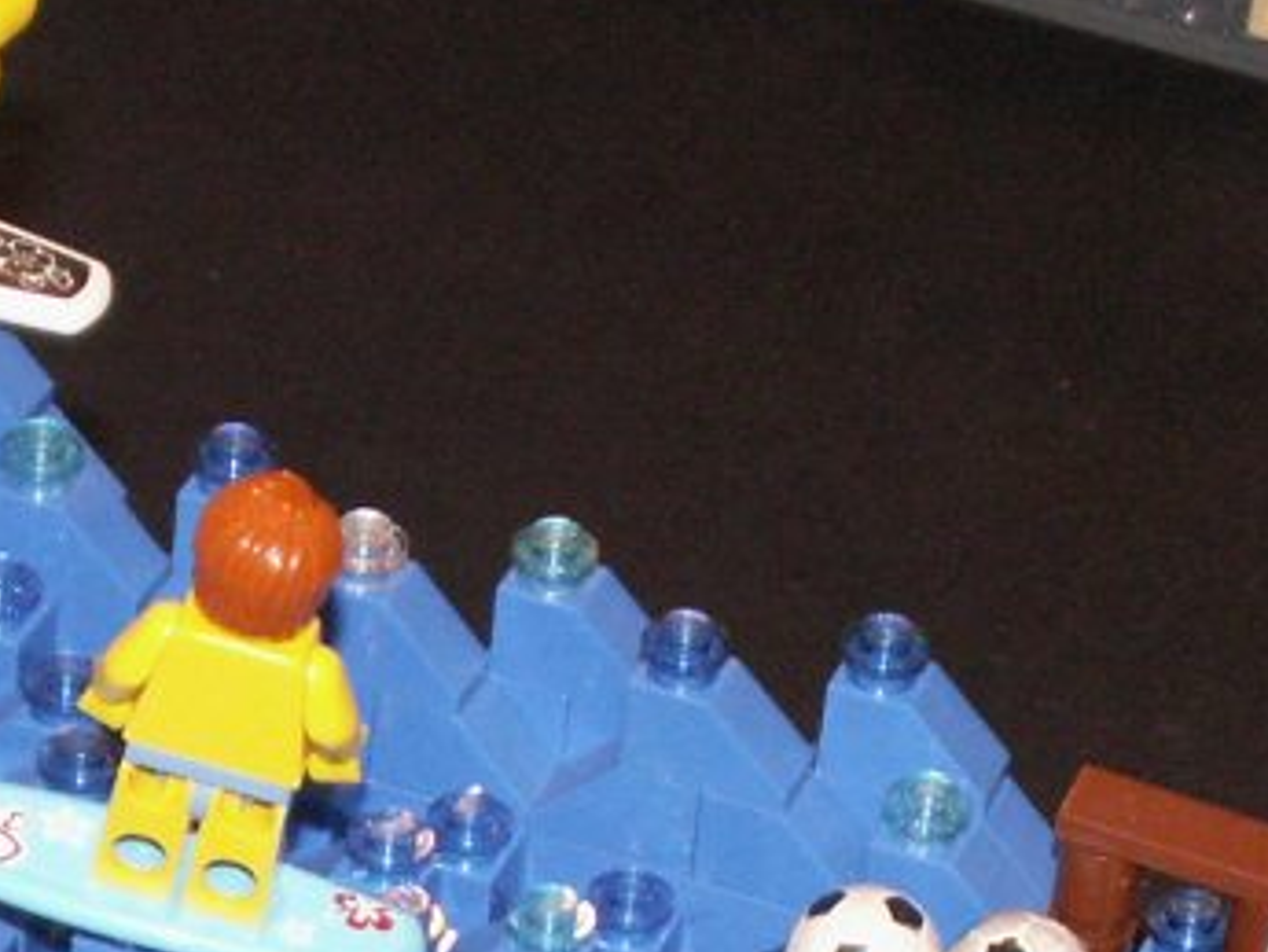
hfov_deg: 10.8
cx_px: 145
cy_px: 1253
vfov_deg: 8.1
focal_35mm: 182
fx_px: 6669
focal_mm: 7.72
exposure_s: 1/50
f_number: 3.2
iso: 160
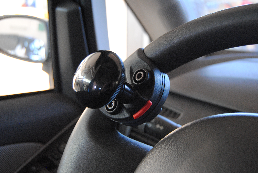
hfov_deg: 49.5
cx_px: 129
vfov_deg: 34.3
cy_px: 86
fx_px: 280
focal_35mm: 39
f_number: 4
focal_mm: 26
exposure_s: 1/30
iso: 800
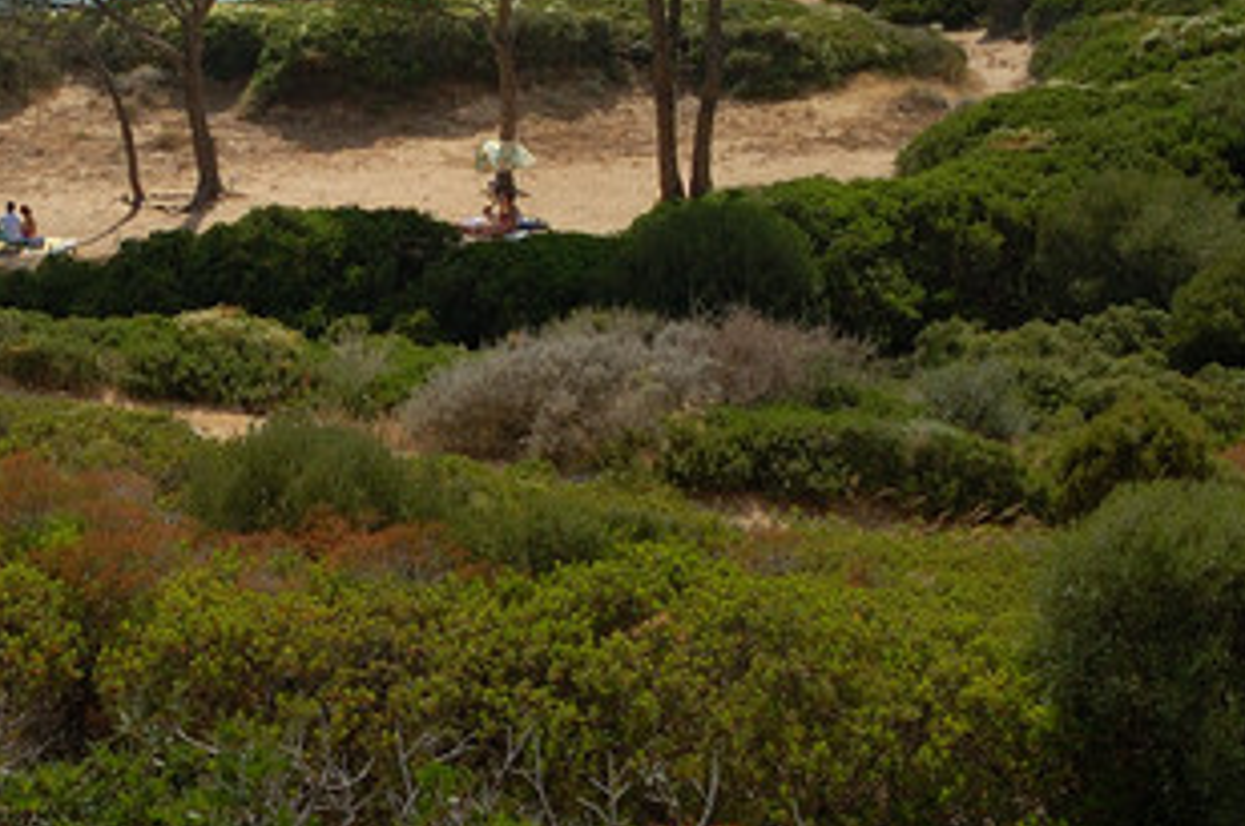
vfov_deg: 19.2
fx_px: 2417
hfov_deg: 26.9
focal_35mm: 70
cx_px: -77
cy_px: 177
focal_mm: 18
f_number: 8
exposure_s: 1/500
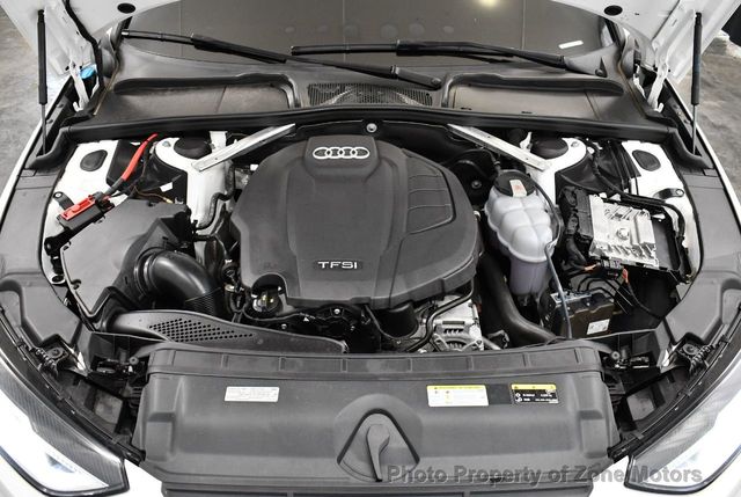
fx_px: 742
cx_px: 370
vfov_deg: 37.0
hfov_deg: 53.1
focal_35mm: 36
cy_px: 248
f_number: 3.5
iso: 1600
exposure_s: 1/125
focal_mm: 18
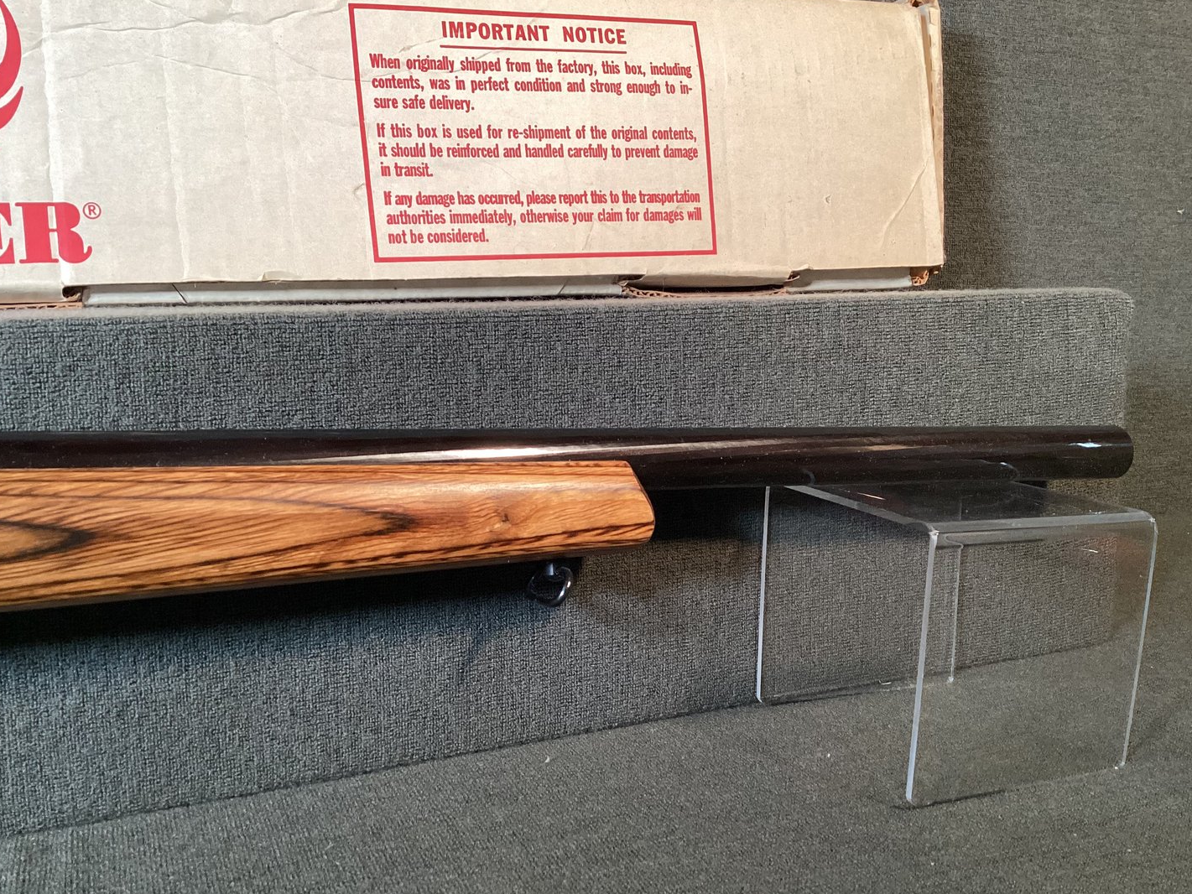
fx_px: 1136
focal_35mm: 33
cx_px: 583
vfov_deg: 43.0
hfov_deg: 55.3
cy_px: 442
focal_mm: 3.3
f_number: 2.4
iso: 200
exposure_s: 1/60
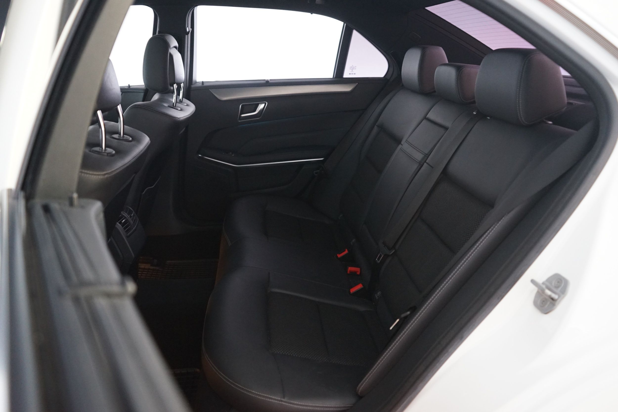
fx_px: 481
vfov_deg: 46.4
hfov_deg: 65.5
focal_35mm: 28
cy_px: 206
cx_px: 309
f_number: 4
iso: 3200
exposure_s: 1/10
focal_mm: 28
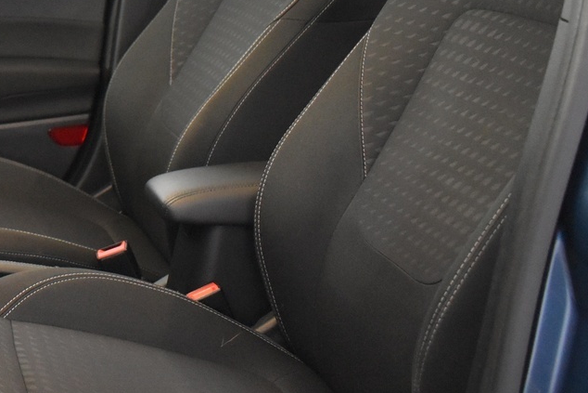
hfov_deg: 26.3
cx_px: -101
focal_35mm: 69
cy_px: 147
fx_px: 1127
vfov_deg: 19.7
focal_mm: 18
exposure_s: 1/30
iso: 3200
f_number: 3.5
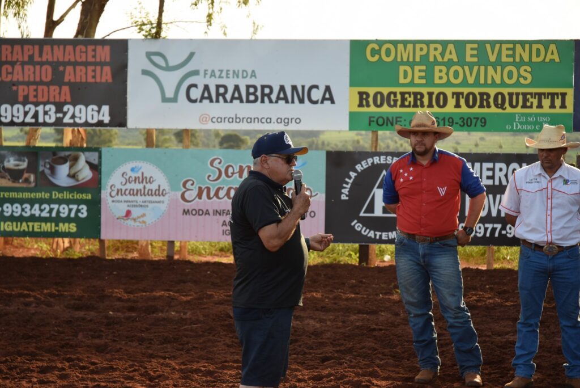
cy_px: 194
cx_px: 290
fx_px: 1499
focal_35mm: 93
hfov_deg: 21.9
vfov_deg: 14.7
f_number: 5
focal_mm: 62
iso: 400
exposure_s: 1/400
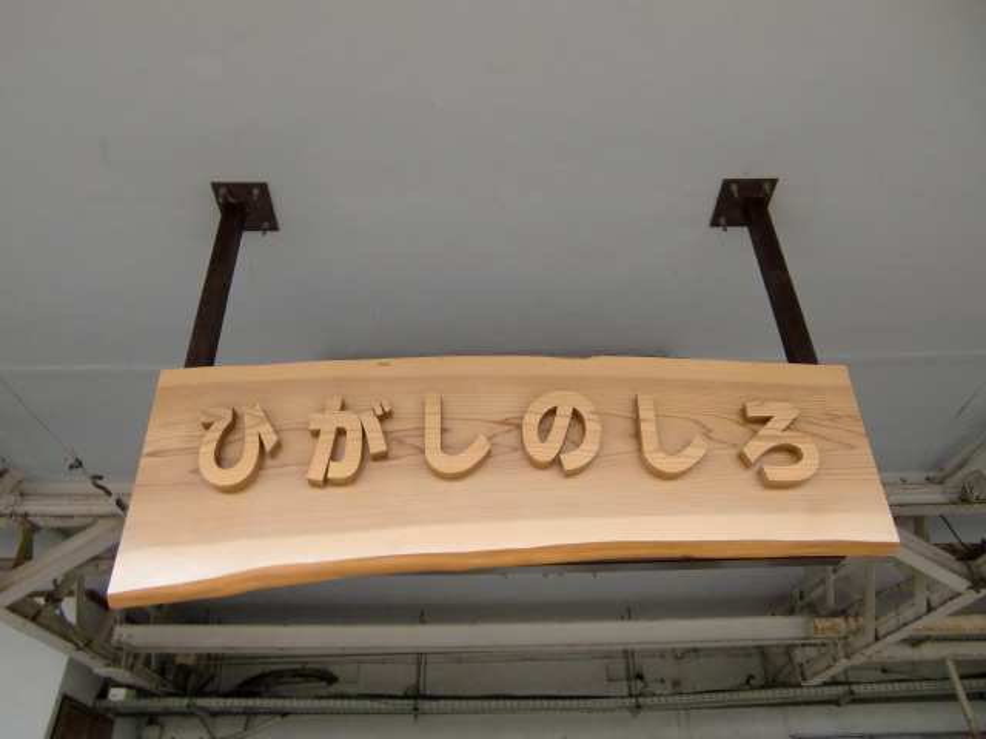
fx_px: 798
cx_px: 493
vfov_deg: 49.7
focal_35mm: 28
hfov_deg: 63.4
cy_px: 370
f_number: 2.6
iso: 320
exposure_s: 1/60
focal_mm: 4.9
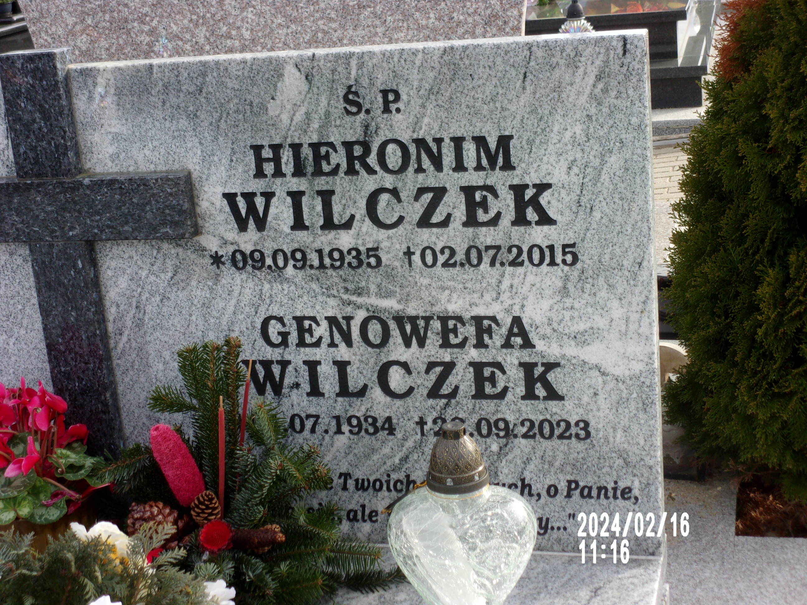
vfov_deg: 22.9
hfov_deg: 30.3
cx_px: 404
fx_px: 1492
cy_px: 302
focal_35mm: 64
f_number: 5.2
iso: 80
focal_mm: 11.5
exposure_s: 1/160
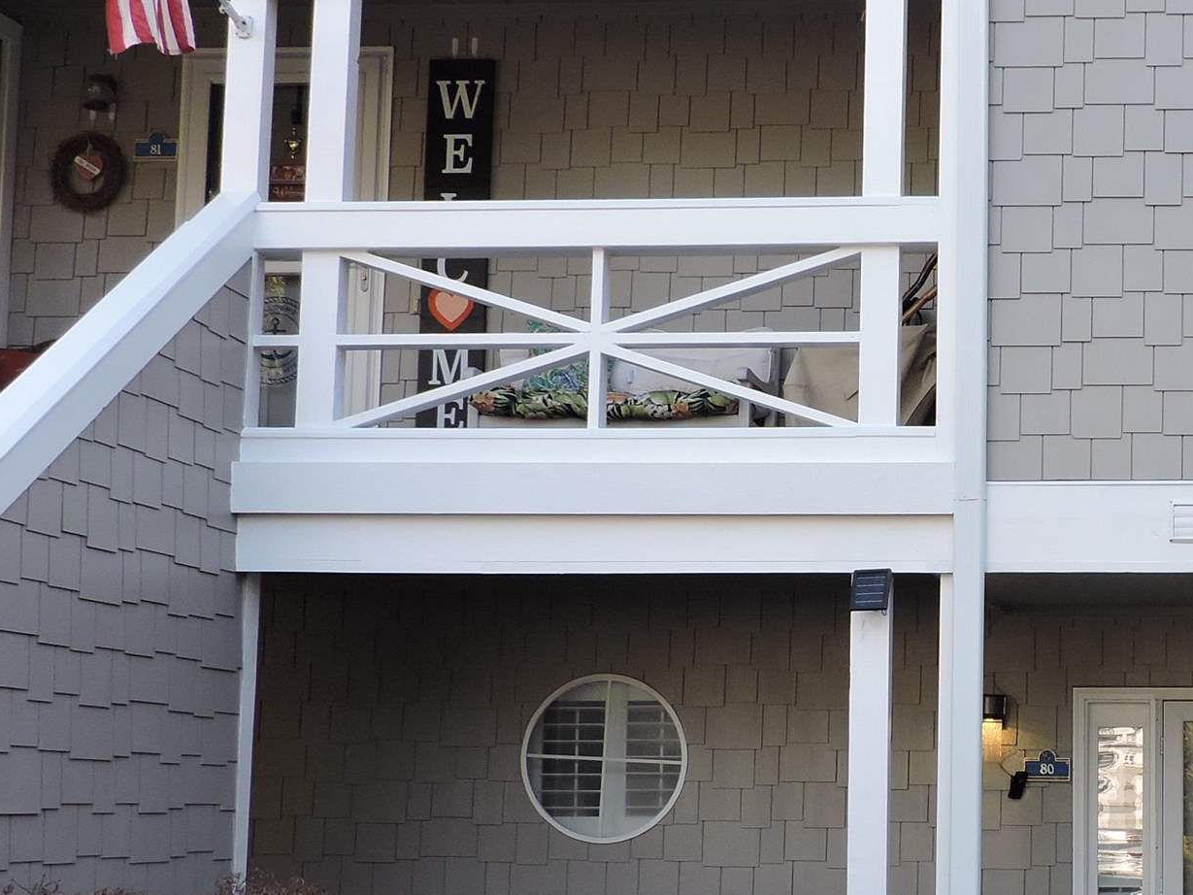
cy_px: 622
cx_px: 1182
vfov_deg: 24.3
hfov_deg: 30.1
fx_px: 2068
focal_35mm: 60
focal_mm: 4.3
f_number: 3
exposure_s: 1/200
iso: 100
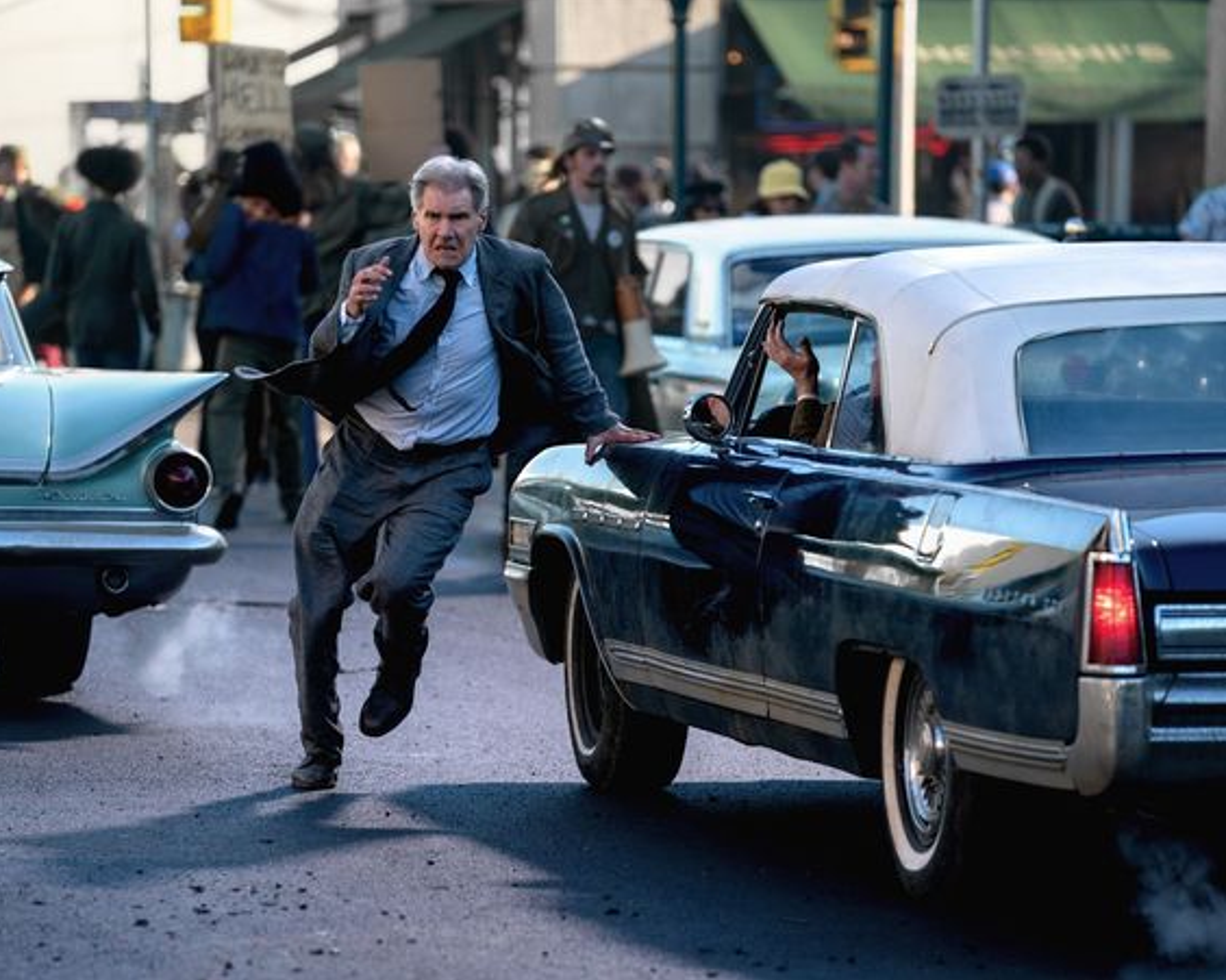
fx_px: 7691
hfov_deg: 9.1
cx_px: 487
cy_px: 489
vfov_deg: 7.3
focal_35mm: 212
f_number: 3.5
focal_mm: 187
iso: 320
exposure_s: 1/1250
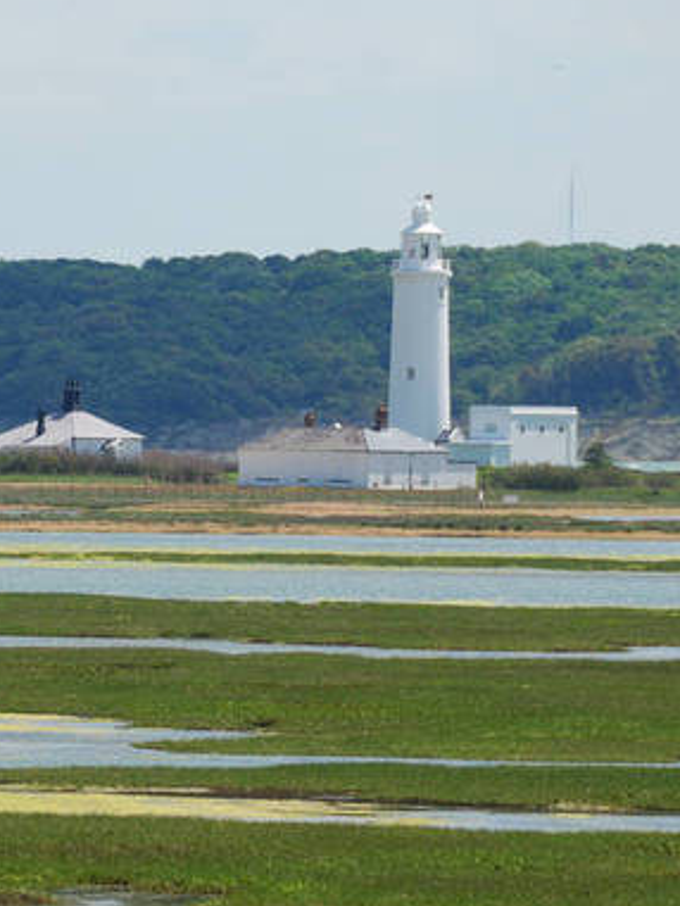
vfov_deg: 3.7
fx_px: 13874
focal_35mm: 530
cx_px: 128
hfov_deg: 2.8
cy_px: 442
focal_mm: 200
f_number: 7.1
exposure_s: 1/320
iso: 100
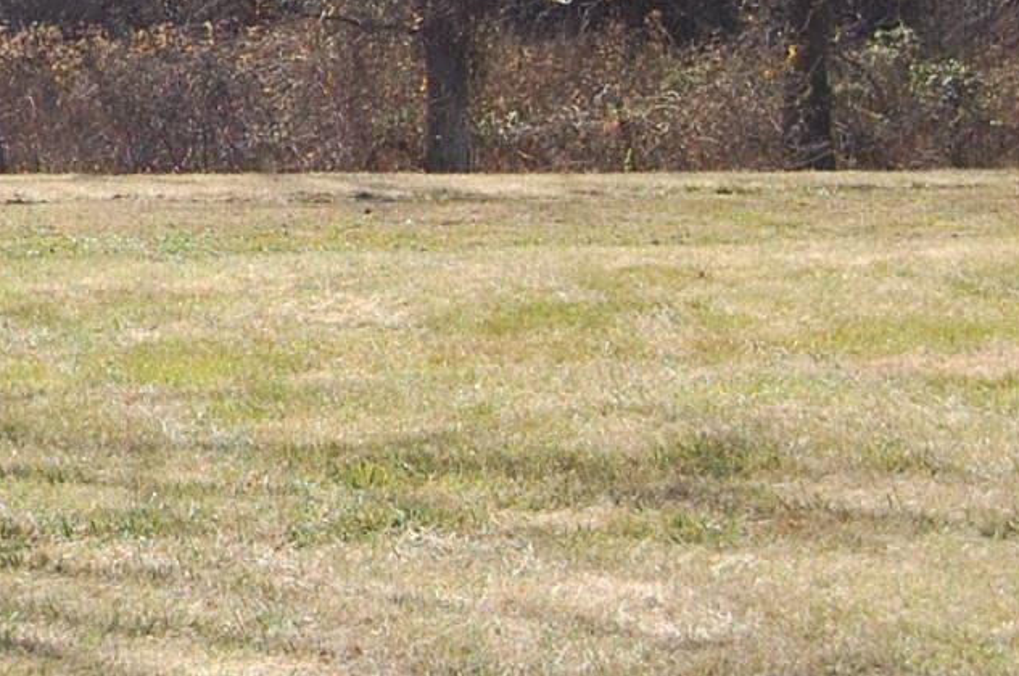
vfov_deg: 7.8
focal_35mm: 171
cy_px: -373
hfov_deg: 11.4
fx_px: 4833
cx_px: -646
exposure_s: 1/250
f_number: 8
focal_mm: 32
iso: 200
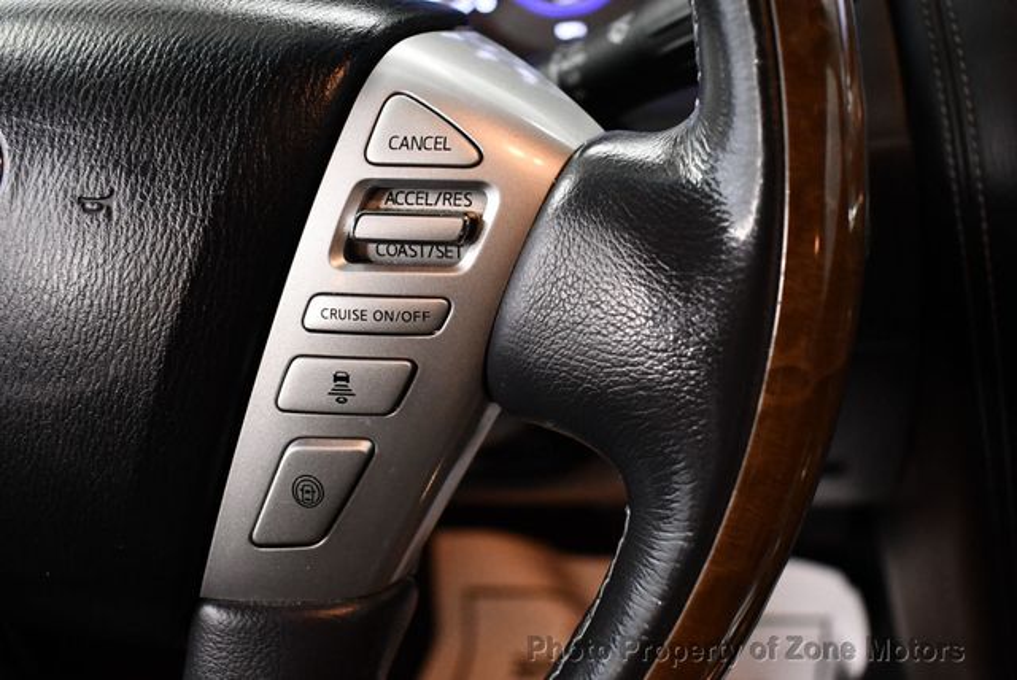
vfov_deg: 36.9
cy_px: 340
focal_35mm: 36
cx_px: 508
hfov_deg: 53.1
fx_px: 1018
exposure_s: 1/125
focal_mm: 18
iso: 3200
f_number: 3.5
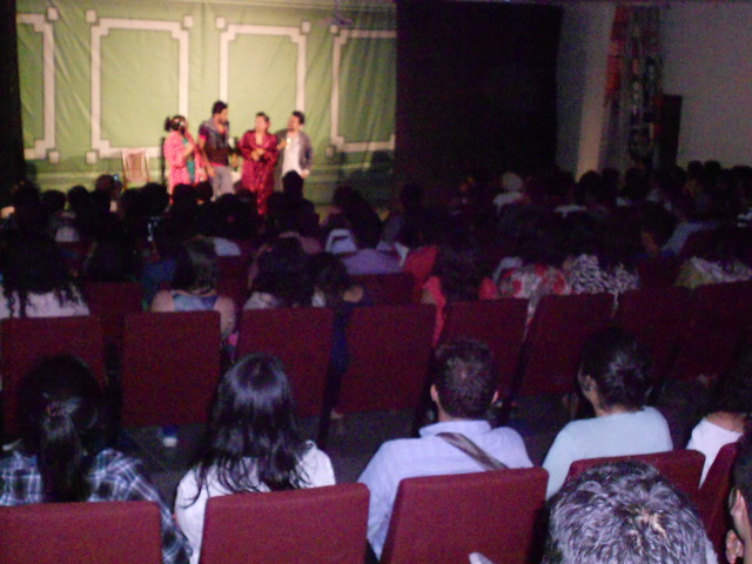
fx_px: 1064
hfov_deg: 38.9
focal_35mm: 49
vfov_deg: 29.7
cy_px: 282
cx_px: 376
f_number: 4.5
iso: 1600
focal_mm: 8.8
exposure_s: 1/60
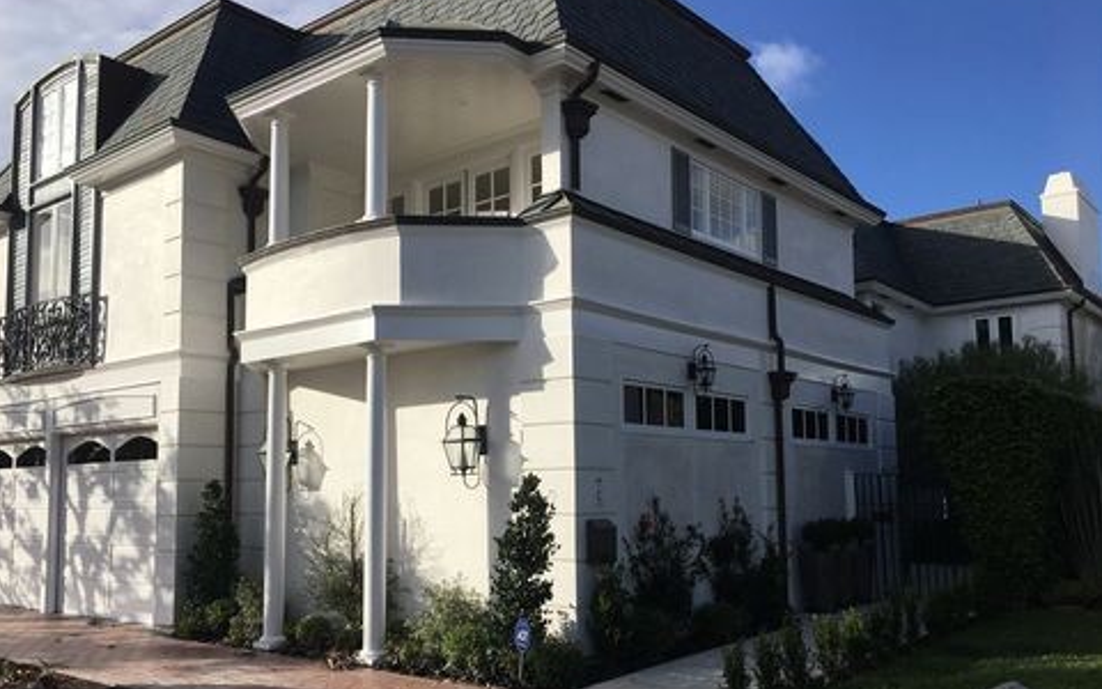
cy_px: 401
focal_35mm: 32
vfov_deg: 39.3
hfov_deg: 59.6
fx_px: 961
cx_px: 533
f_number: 2.2
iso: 25
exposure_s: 1/2137
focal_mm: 4.15
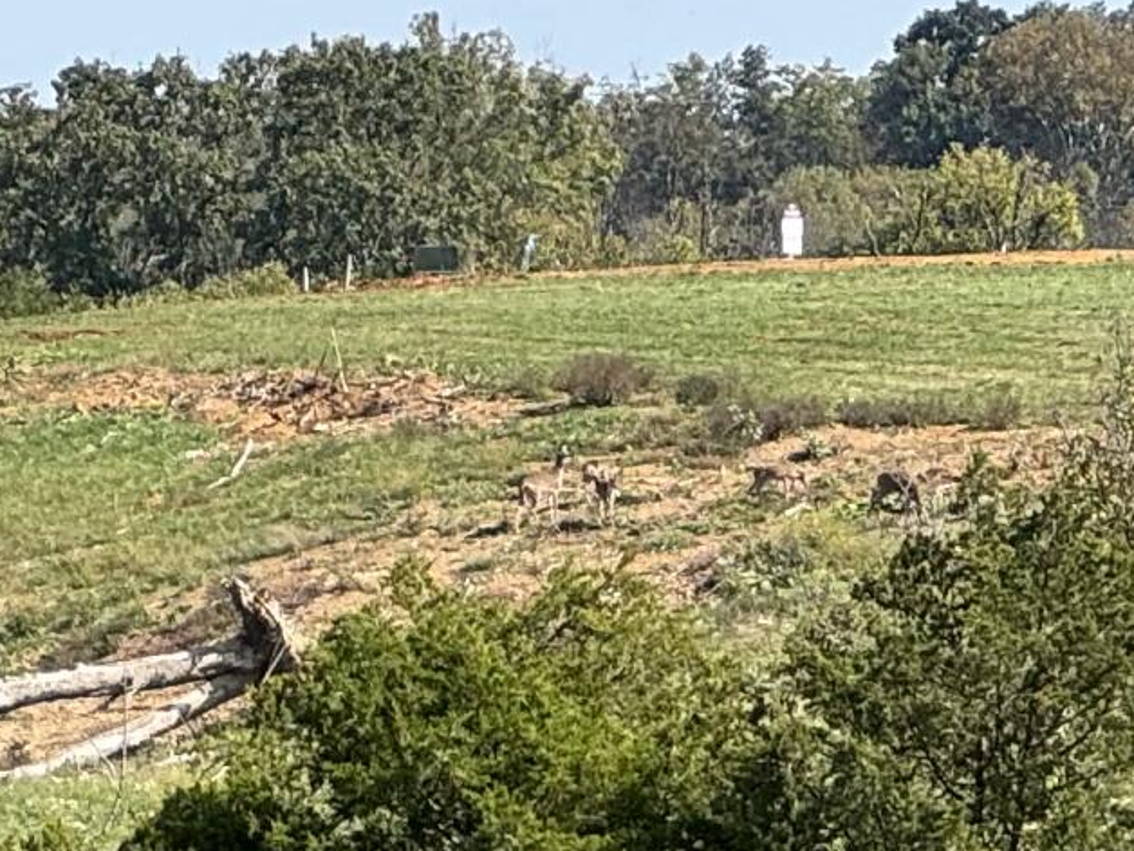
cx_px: -742
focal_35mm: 368
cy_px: 1617
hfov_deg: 5.3
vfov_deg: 4.0
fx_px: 12055
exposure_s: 1/582
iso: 25
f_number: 2.8
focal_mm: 9
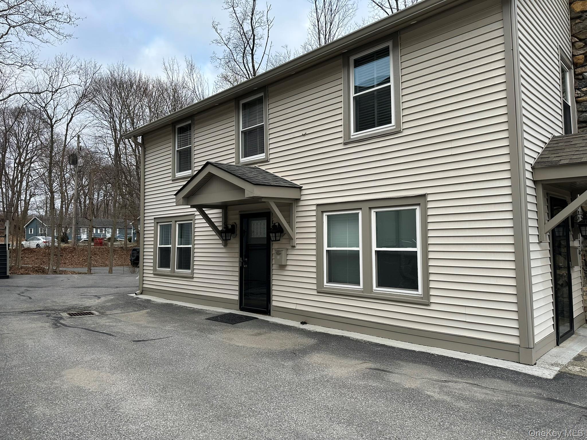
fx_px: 407
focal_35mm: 24
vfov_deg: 56.8
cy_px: 220
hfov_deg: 71.6
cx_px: 294
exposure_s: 1/836
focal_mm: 6.86
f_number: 1.78
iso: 80
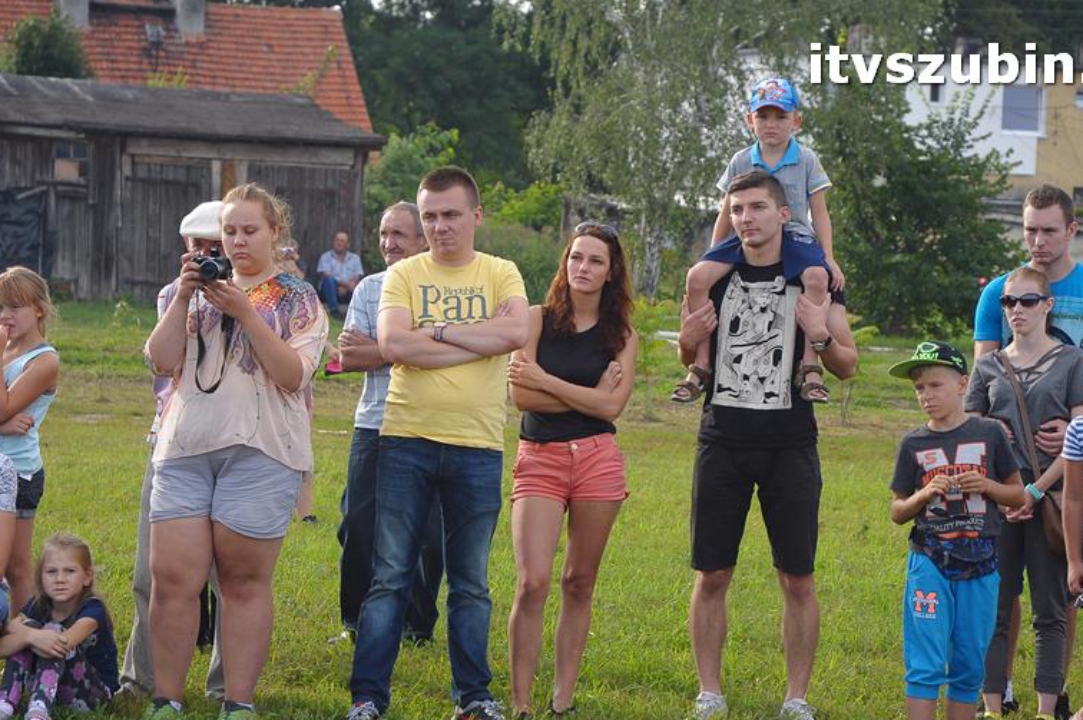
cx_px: 590
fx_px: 3547
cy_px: 402
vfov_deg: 11.6
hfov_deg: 17.4
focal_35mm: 118
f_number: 5.6
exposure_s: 1/500
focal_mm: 70
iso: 400
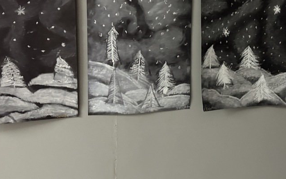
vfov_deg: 28.8
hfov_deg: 45.0
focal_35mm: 44
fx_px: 343
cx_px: 173
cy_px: 47
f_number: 1.6
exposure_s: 1/30
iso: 800
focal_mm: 5.96
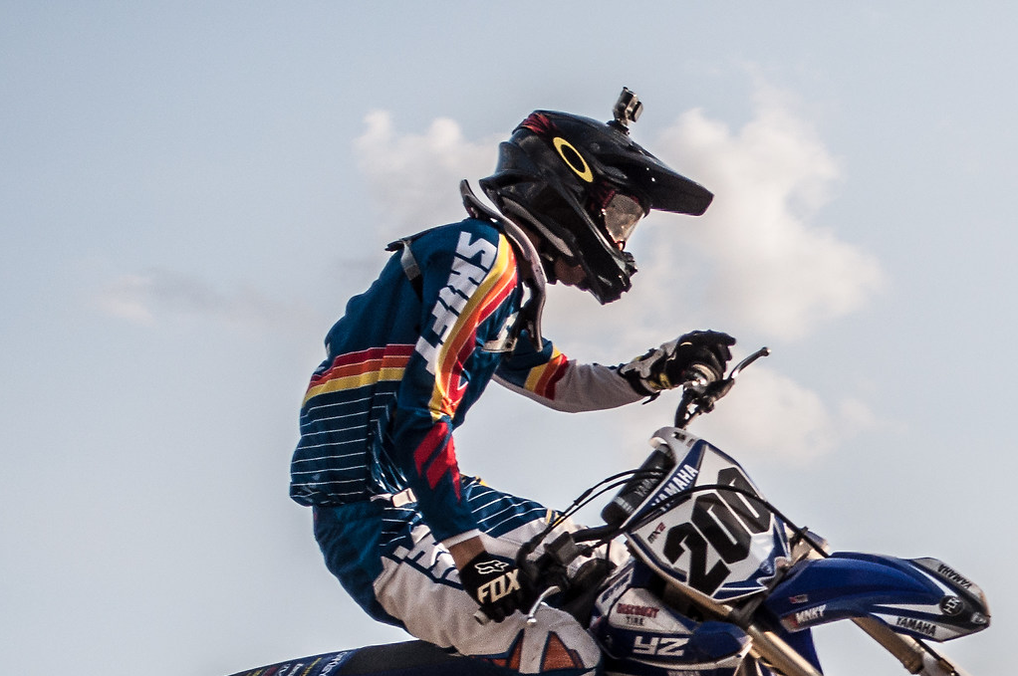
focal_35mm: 155
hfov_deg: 13.1
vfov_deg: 8.8
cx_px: 1003
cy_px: 754
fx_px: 4378
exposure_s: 1/1500
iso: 400
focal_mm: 44
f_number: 5.6
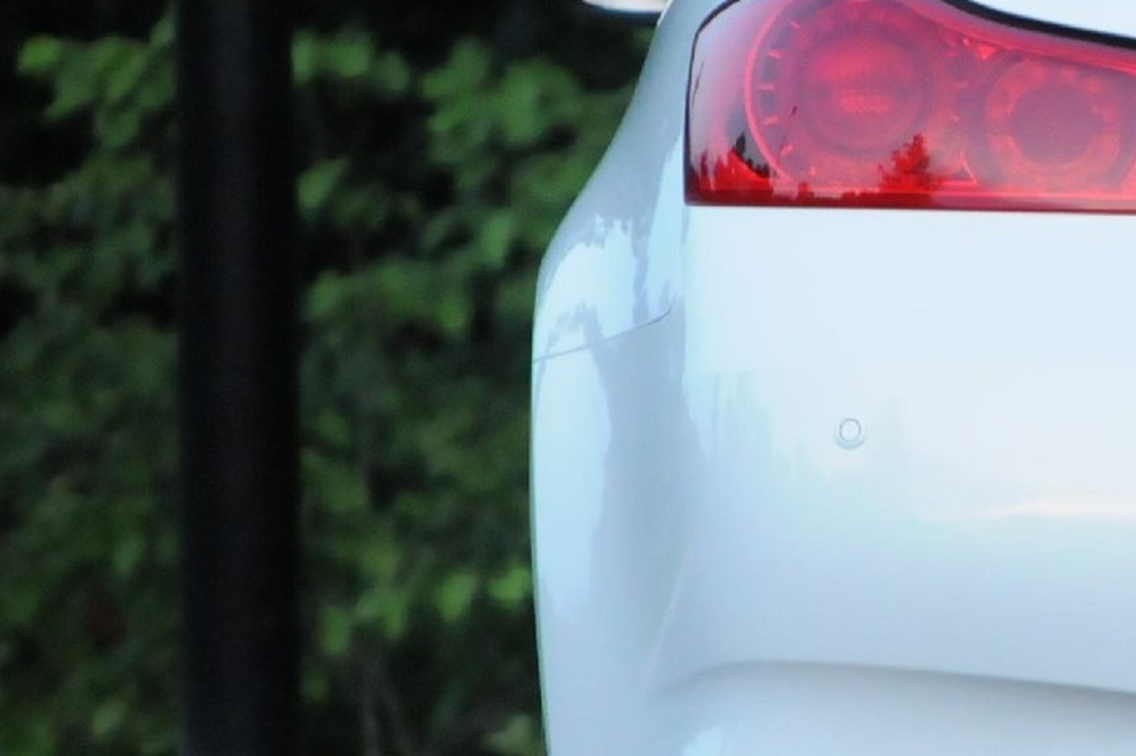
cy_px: 239
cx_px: 1911
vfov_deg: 2.2
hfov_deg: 3.2
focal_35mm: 638
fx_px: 20118
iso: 2000
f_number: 5
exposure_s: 1/125
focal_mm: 120
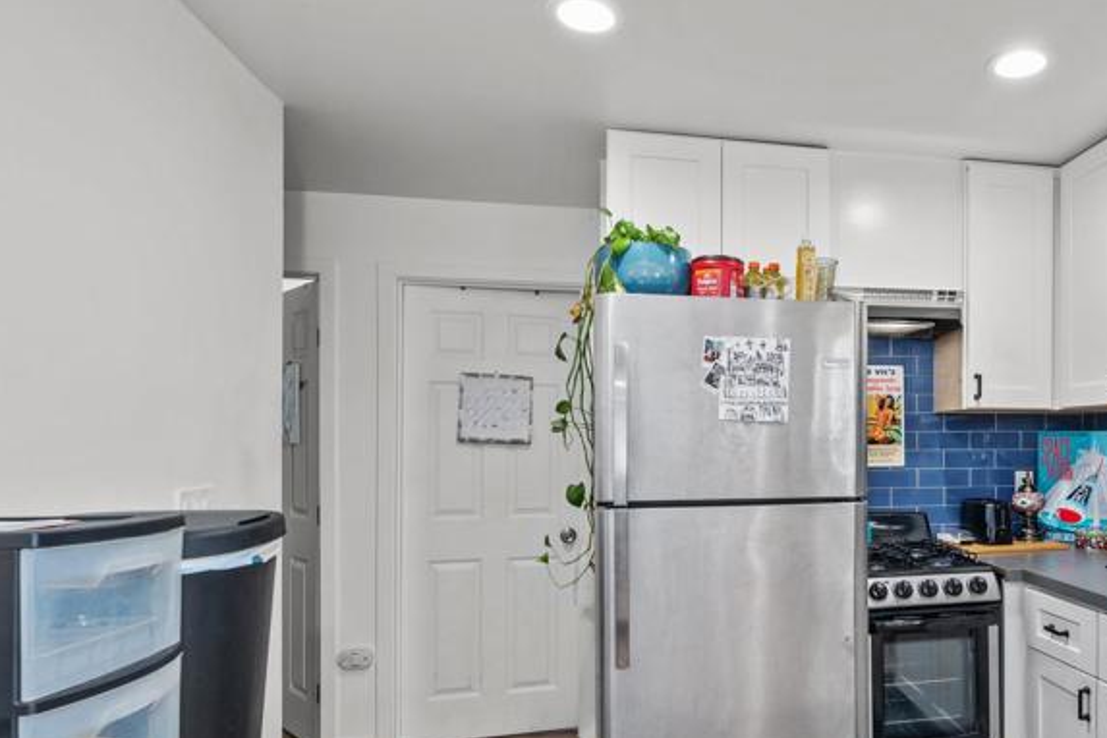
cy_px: 436
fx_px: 769
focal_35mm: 25
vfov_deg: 51.0
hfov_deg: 68.0
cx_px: 796
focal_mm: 14
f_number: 8
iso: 100
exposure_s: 1
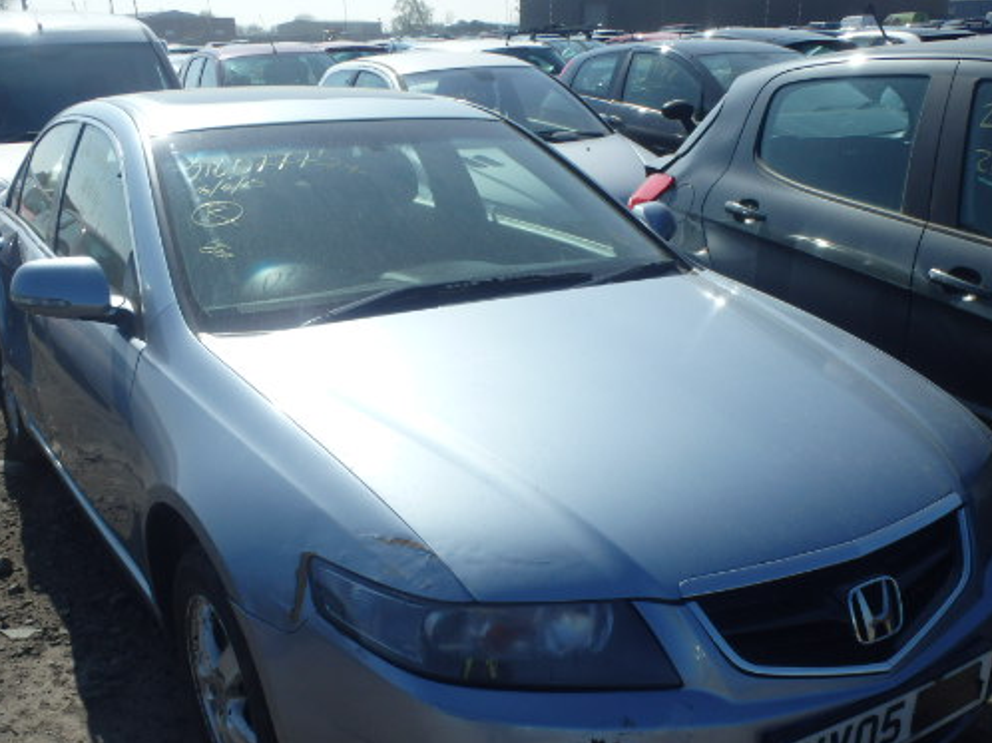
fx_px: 1031
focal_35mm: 36
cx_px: 486
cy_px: 476
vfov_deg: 39.3
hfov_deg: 51.4
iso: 125
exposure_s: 1/200
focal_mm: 5
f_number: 11
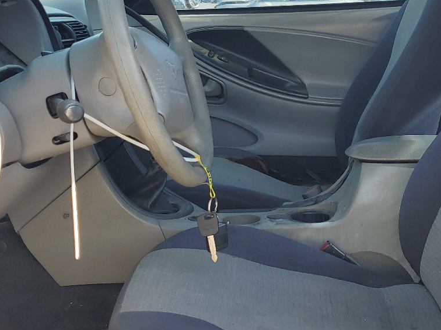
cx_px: 316
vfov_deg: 26.5
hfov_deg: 34.4
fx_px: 701
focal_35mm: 55
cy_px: 140
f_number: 1.5
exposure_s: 1/435
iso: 50
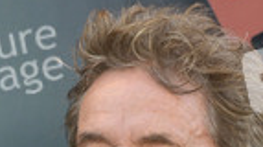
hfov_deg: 6.0
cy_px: 345
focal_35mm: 358
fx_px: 2493
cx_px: 170
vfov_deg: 3.3
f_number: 6.3
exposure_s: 1/250
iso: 320
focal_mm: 122
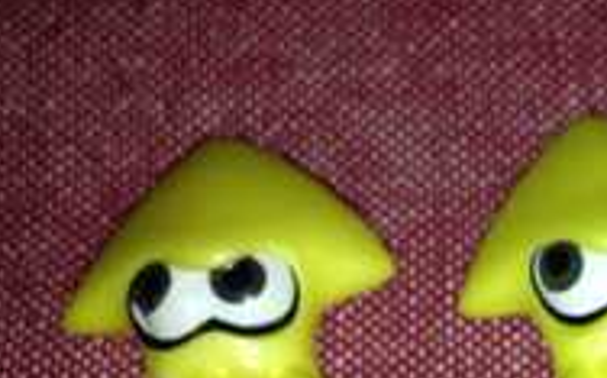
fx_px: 1355
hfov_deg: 24.1
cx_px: 607
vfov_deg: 15.8
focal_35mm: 82
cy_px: 307
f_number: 2.4
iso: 50
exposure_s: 1/307
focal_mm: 4.12
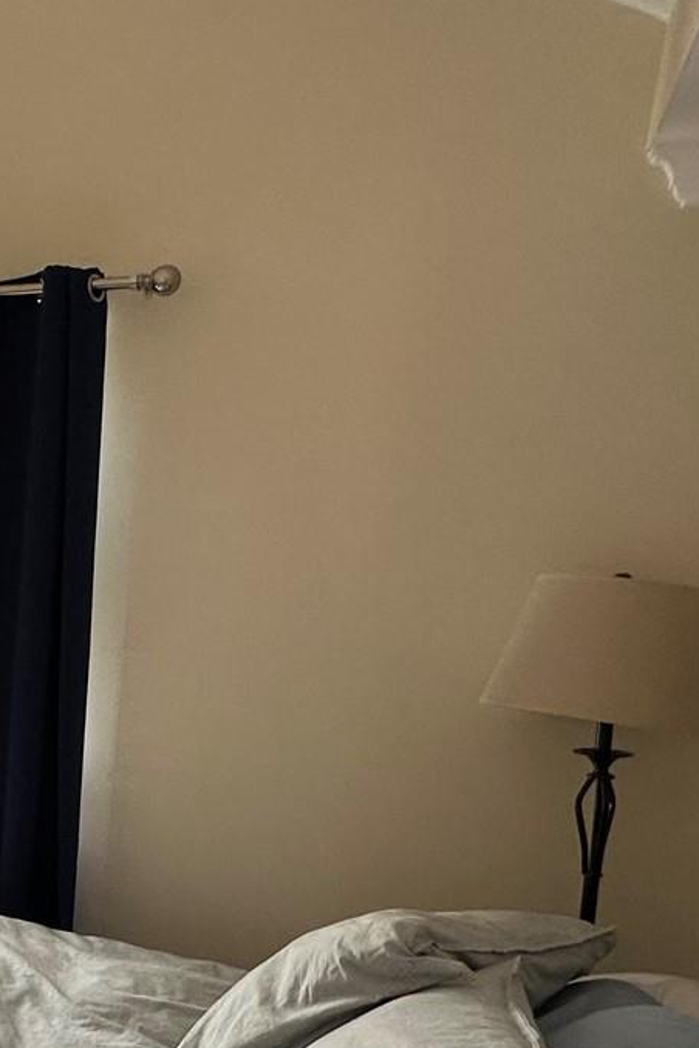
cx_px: -275
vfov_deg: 43.5
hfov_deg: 25.1
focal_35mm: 44
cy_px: 745
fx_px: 1281
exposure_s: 1/99
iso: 80
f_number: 2.2
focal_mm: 2.22
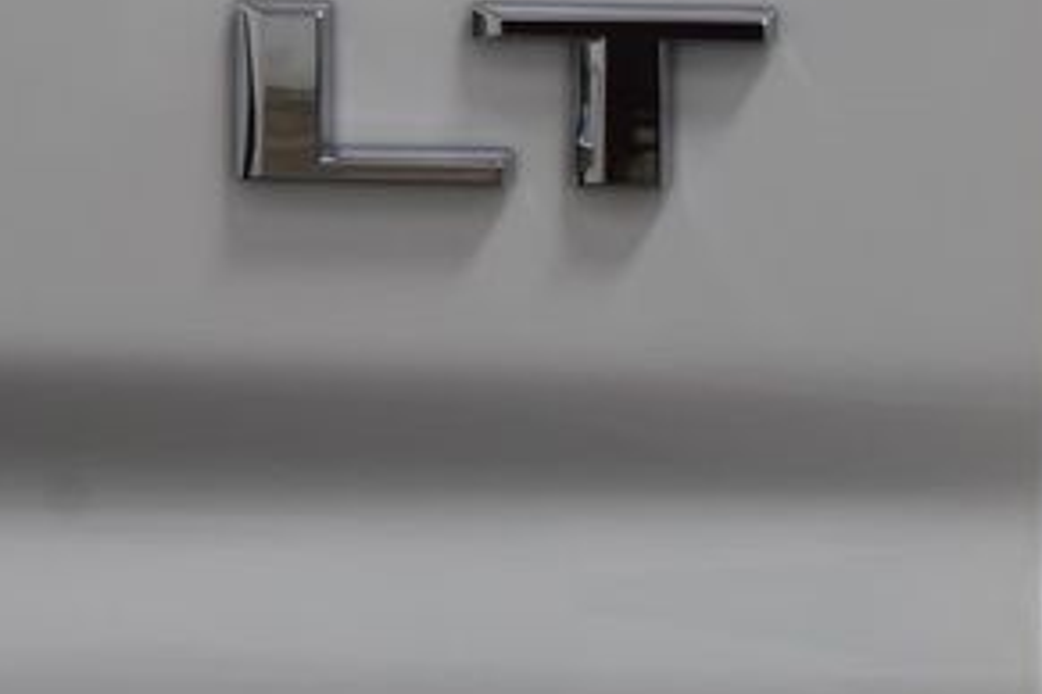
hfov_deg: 8.9
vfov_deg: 5.9
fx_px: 6686
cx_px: 501
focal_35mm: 231
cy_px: 134
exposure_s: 1/30
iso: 640
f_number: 7.1
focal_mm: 70
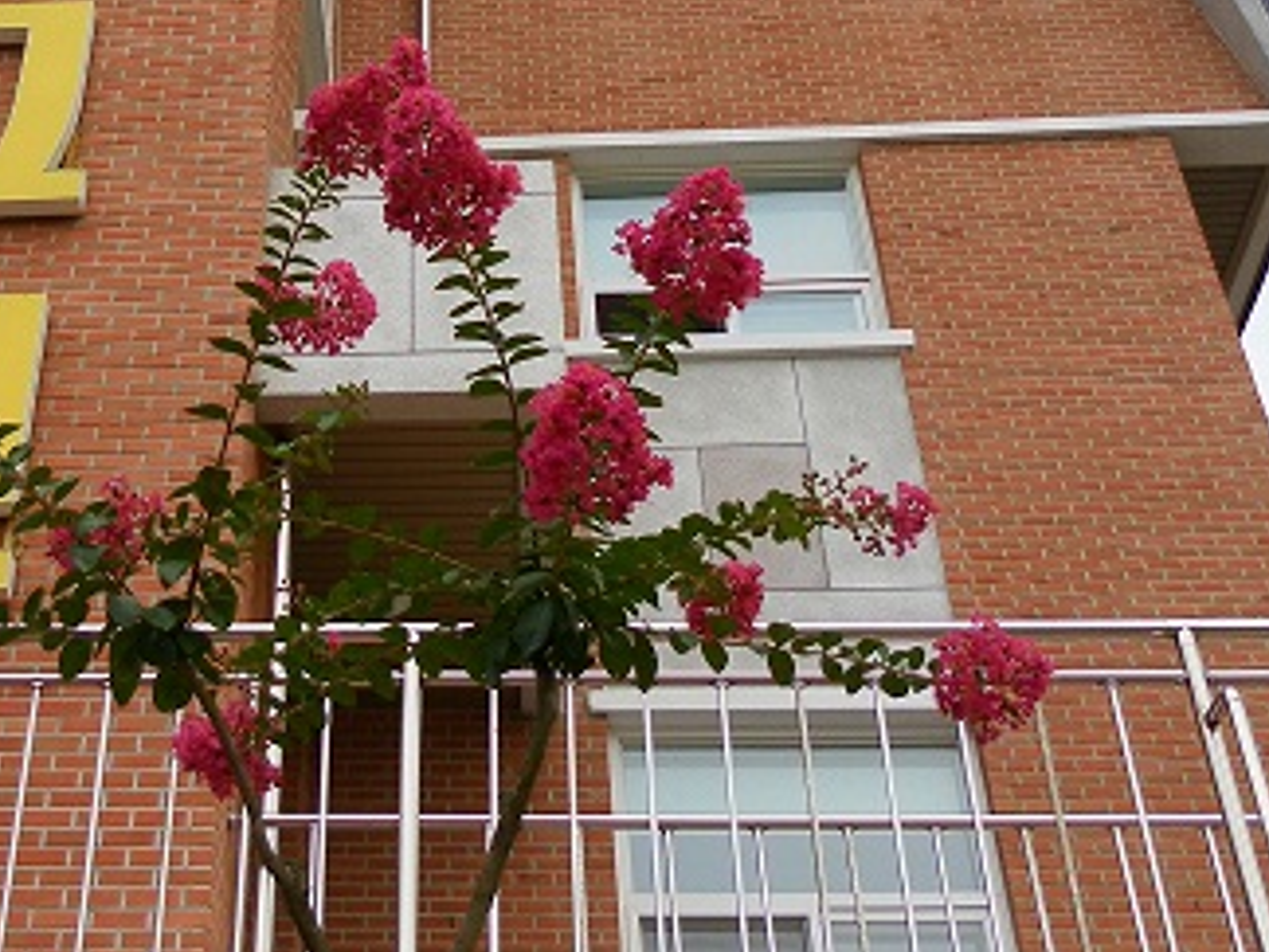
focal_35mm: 56
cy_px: 133
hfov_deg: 33.7
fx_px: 2053
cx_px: 321
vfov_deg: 25.5
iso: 80
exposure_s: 1/200
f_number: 3.2
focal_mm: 4.9
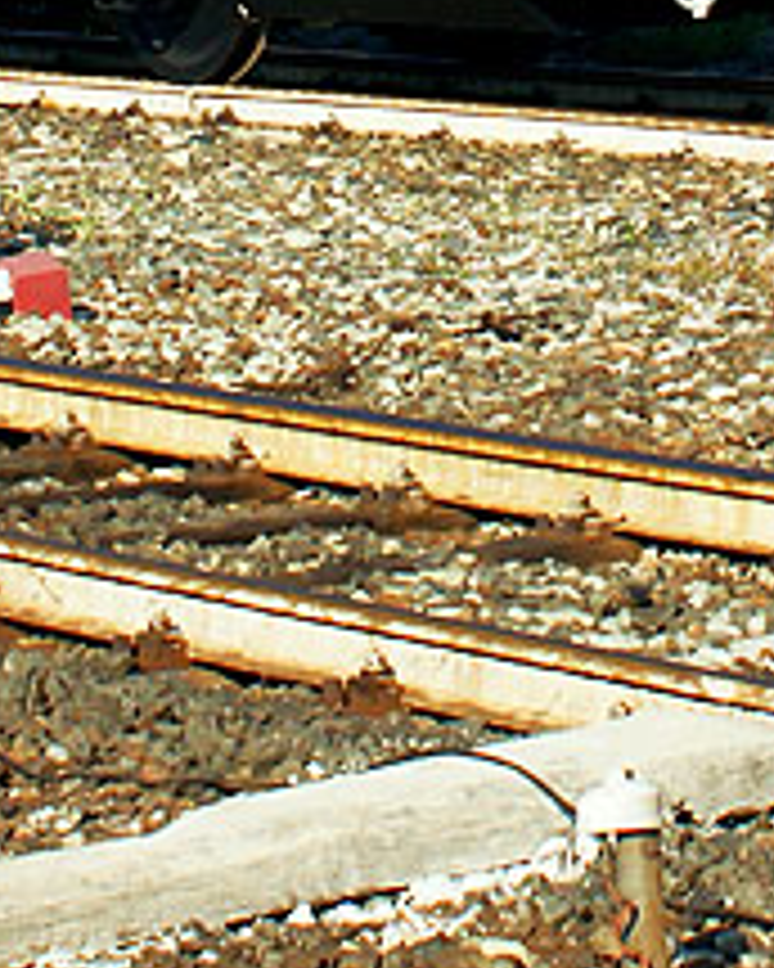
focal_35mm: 188
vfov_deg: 10.0
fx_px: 5383
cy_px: -410
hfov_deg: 8.2
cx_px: 585
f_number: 8
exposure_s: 1/400
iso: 200
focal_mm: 28
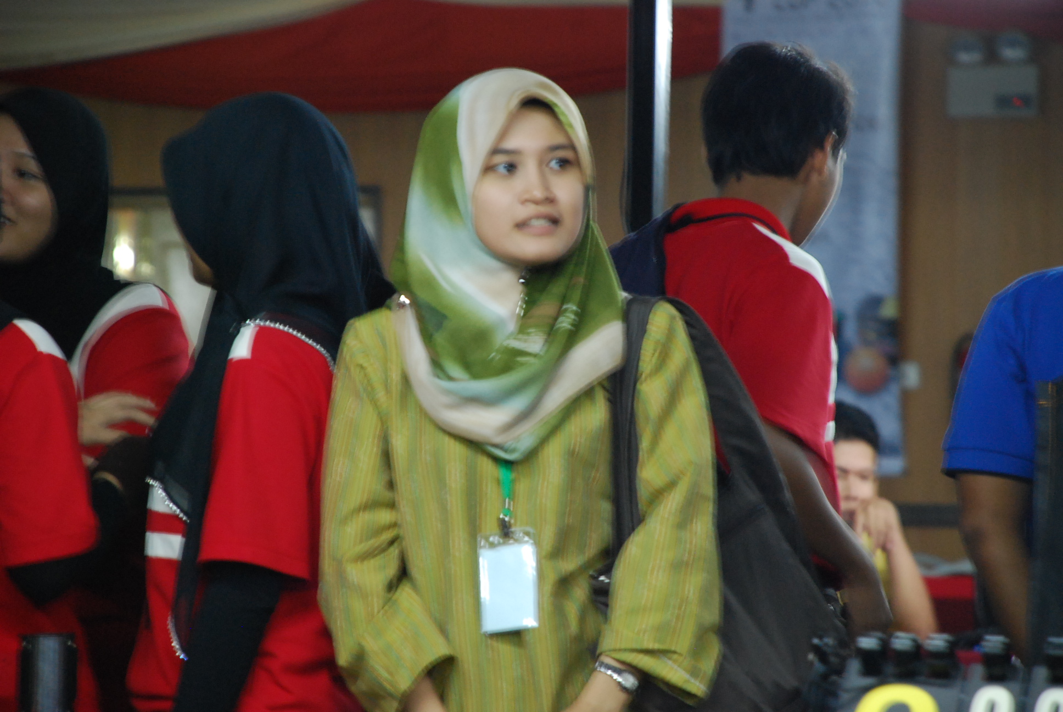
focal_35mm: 202
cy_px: 356
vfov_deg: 6.8
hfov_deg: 10.1
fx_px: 5987
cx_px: 532
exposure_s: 1/8
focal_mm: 135
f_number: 5.6
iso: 1000
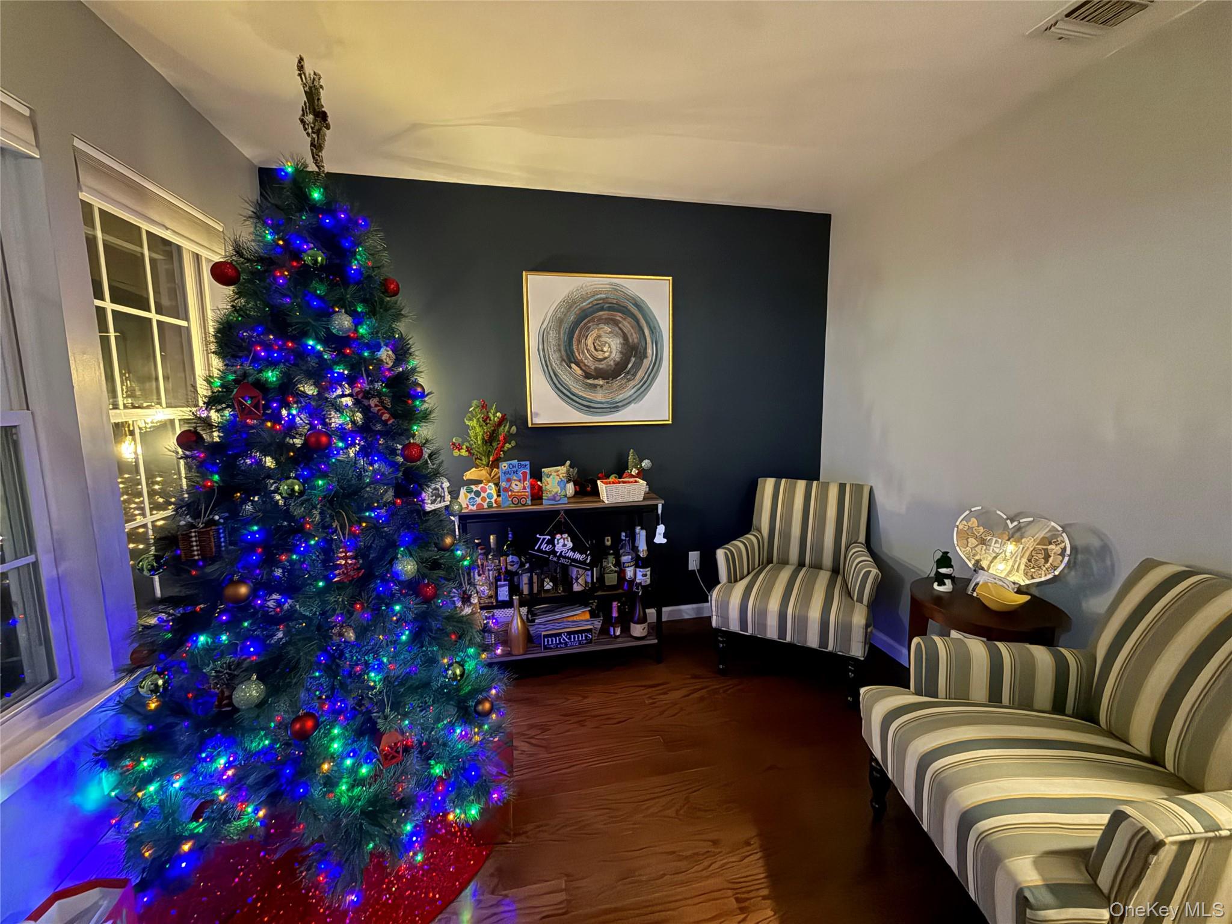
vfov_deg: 85.7
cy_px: 462
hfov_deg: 102.1
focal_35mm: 14
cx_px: 616
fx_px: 498
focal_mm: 2.22
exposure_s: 1/33
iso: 4000
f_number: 2.2
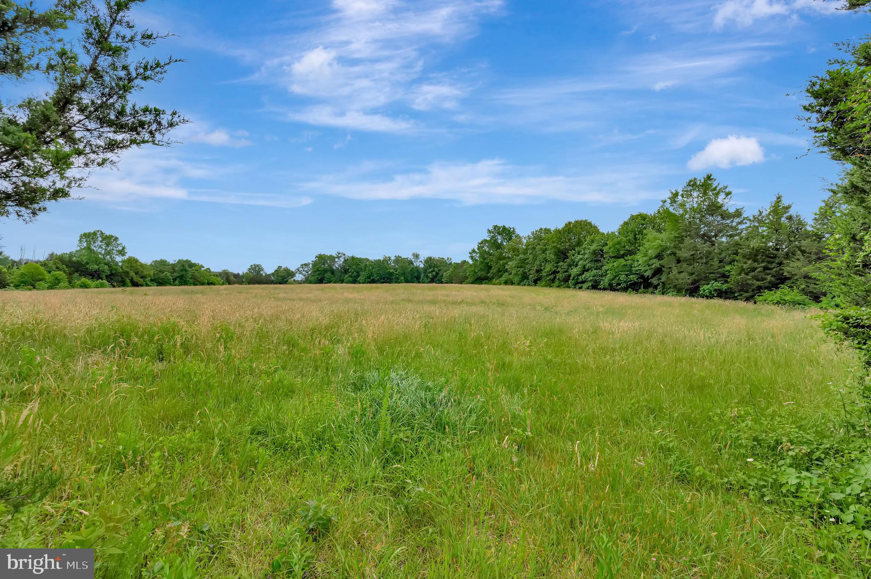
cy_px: 290
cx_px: 436
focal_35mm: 14
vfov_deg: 81.1
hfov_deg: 104.3
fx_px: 338
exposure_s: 1/400
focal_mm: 14
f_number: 7.1
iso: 100
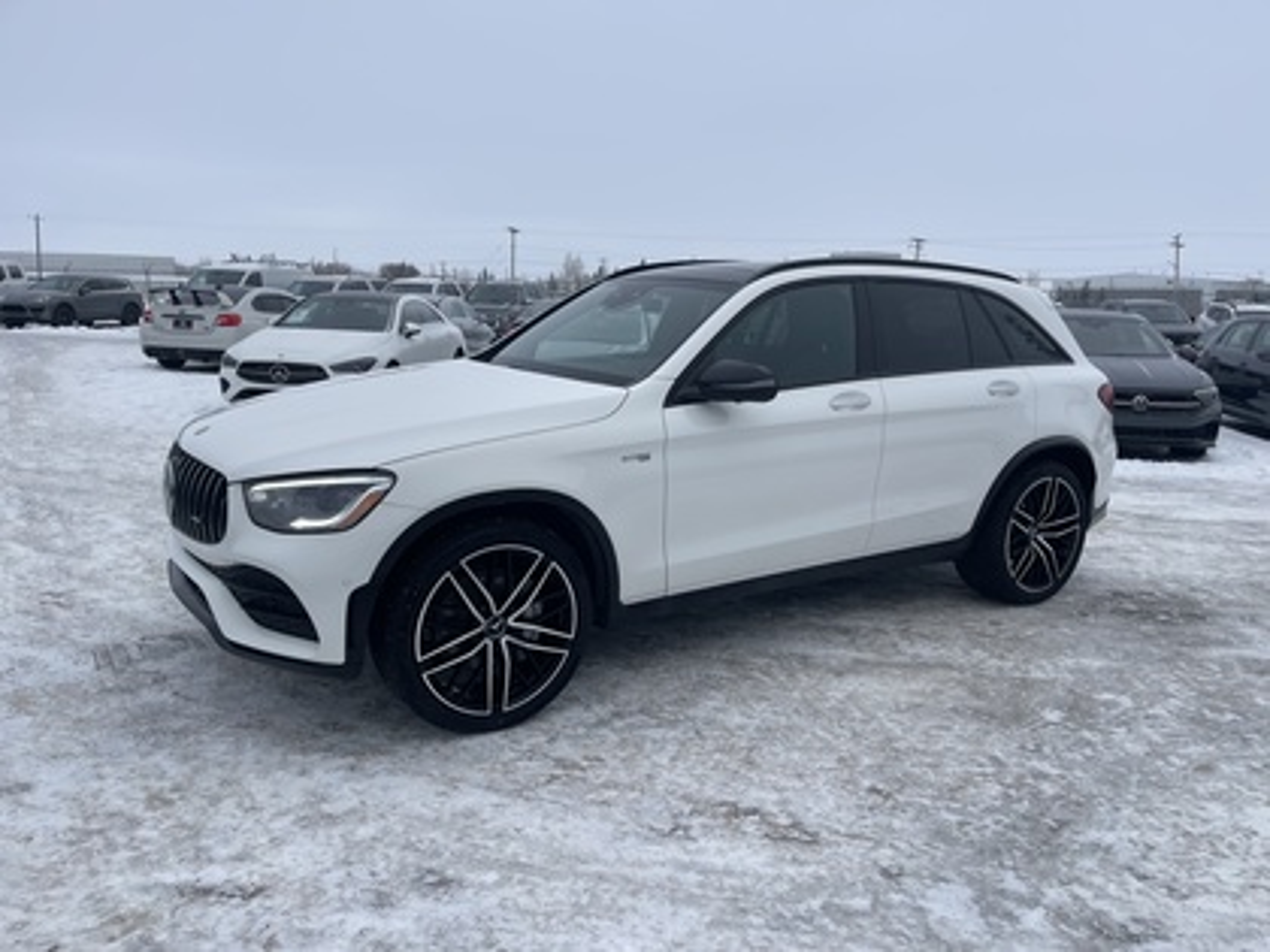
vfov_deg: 54.9
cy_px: 476
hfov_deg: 69.4
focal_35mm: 25
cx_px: 635
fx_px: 917
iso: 32
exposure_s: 1/1976
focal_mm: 5.1
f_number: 1.6
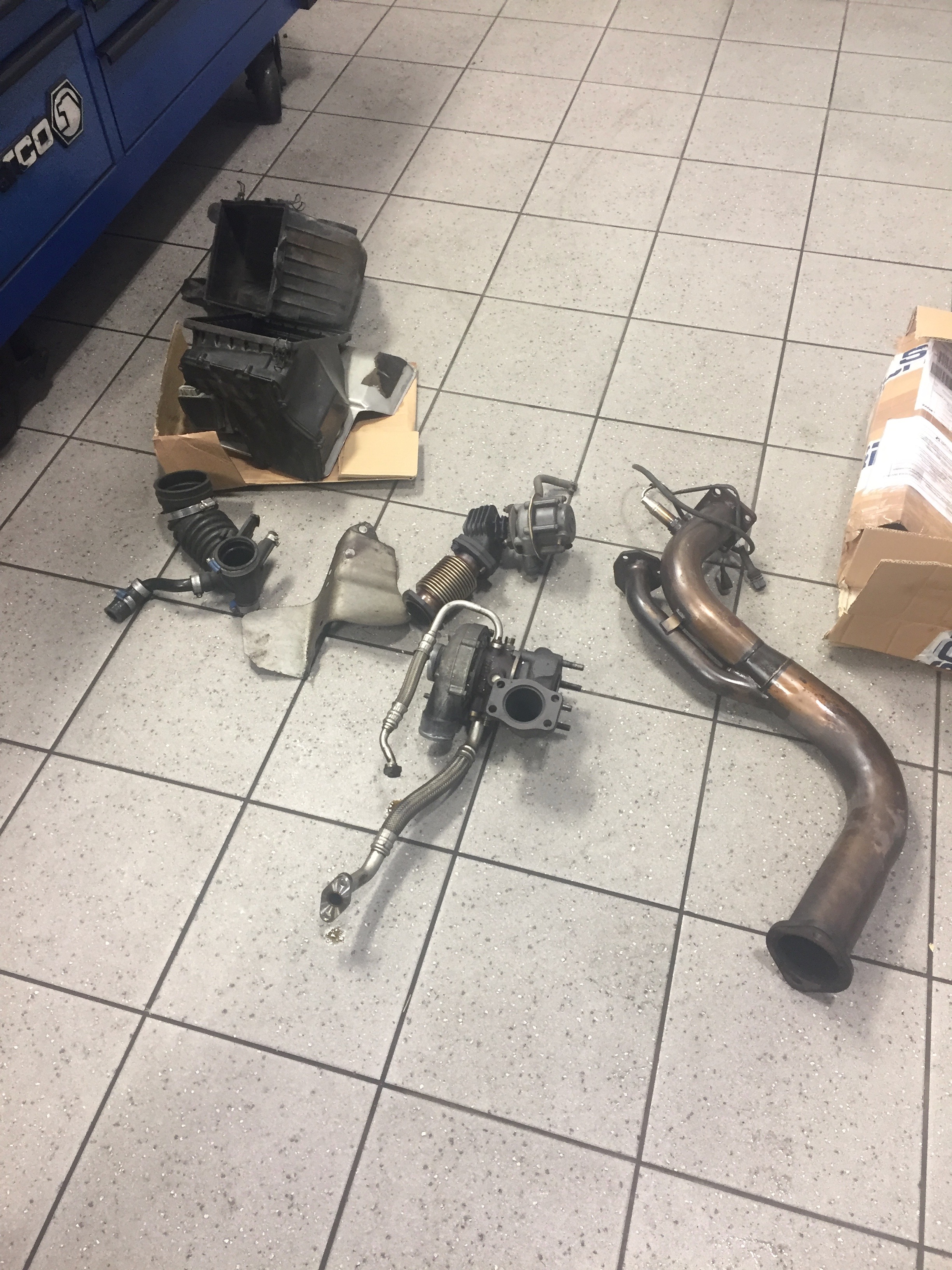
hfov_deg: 48.2
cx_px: 476
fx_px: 1063
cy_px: 635
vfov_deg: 61.7
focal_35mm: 29
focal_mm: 4.15
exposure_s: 1/30
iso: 100
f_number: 2.2
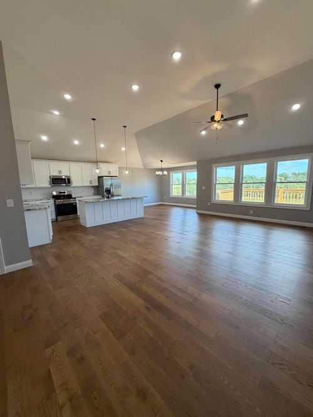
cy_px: 208
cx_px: 156
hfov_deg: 85.7
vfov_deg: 102.1
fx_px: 169
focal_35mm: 14
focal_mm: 2.22
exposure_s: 1/120
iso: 160
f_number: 2.2
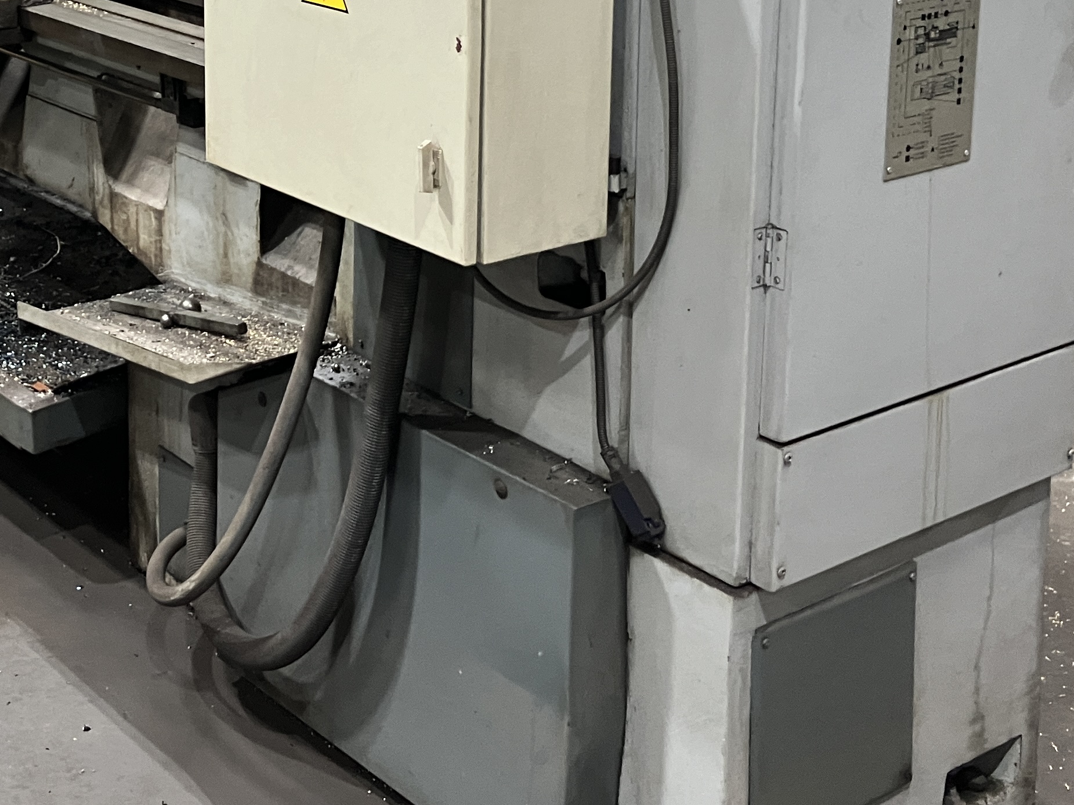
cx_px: 186
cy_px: 31
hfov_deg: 30.7
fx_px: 1892
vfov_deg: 23.2
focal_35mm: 61
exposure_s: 1/60
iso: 160
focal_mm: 3.99
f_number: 1.8
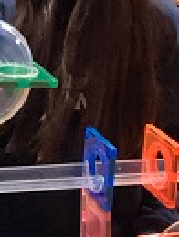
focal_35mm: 119
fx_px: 818
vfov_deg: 16.5
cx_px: -17
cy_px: 80
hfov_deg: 12.3
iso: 250
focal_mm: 3.3
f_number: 2.4
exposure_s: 1/50
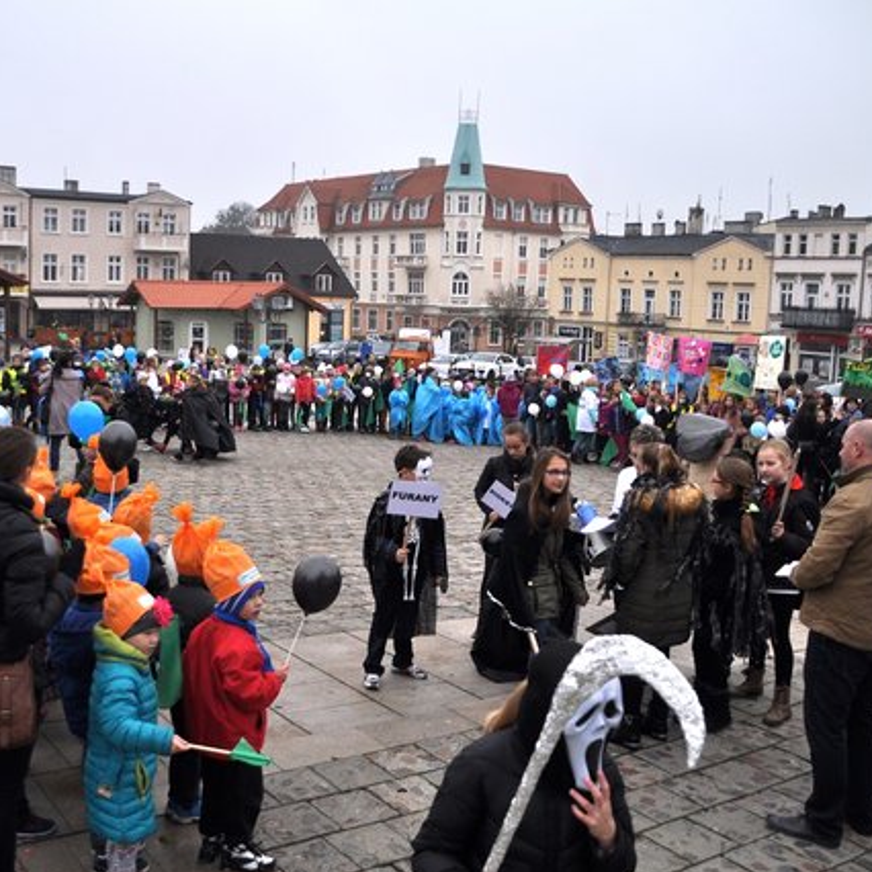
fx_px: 997
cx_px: 352
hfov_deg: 47.0
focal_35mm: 35
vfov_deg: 47.2
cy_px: 440
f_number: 3.5
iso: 250
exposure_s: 1/800
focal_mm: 18
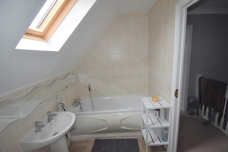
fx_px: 95
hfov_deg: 100.4
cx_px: 114
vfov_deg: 77.3
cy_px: 76
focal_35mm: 15
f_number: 5
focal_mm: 10
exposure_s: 1/200
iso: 800
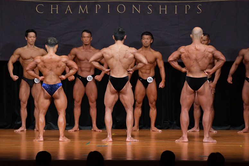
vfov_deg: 6.1
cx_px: 124
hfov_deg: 9.2
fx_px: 1556
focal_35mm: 225
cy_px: 83
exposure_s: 1/400
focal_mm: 150
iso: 4000
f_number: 5.6
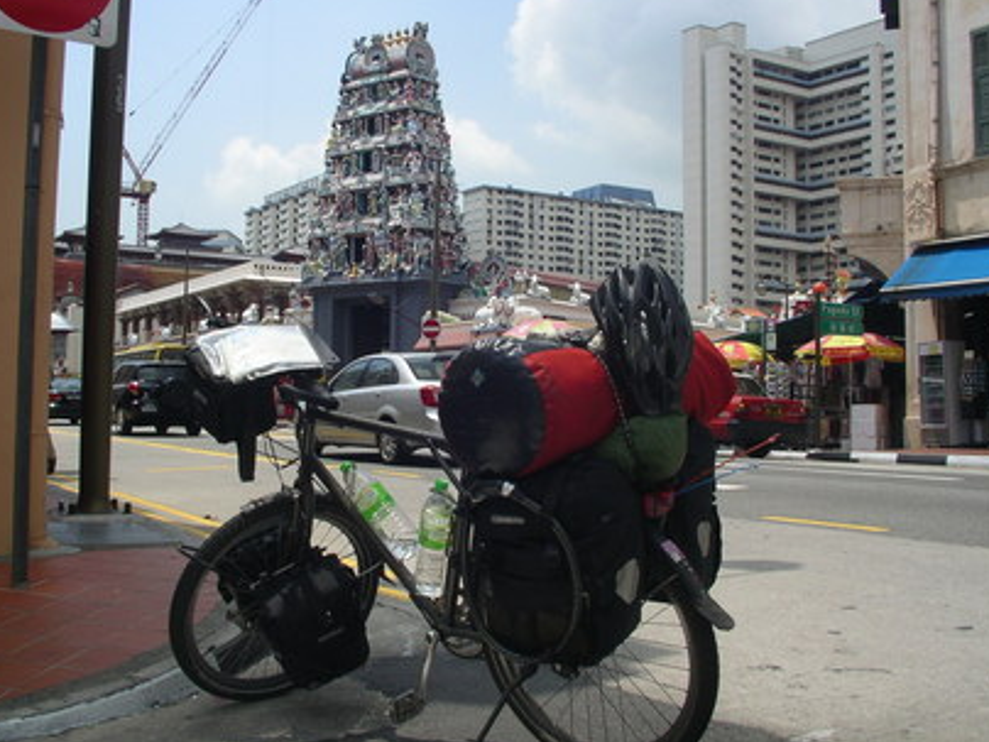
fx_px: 1171
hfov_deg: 45.8
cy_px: 375
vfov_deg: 35.1
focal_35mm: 41
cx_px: 475
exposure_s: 1/200
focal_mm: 5.7
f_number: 6.9
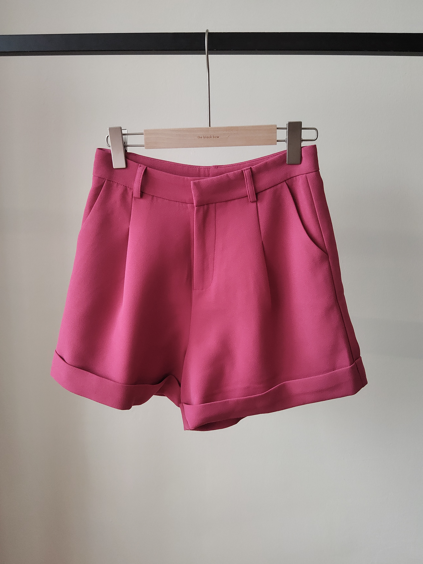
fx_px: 472
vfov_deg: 61.7
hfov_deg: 48.2
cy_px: 282
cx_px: 212
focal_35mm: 29
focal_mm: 4.15
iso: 818
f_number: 1.8
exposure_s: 1/400
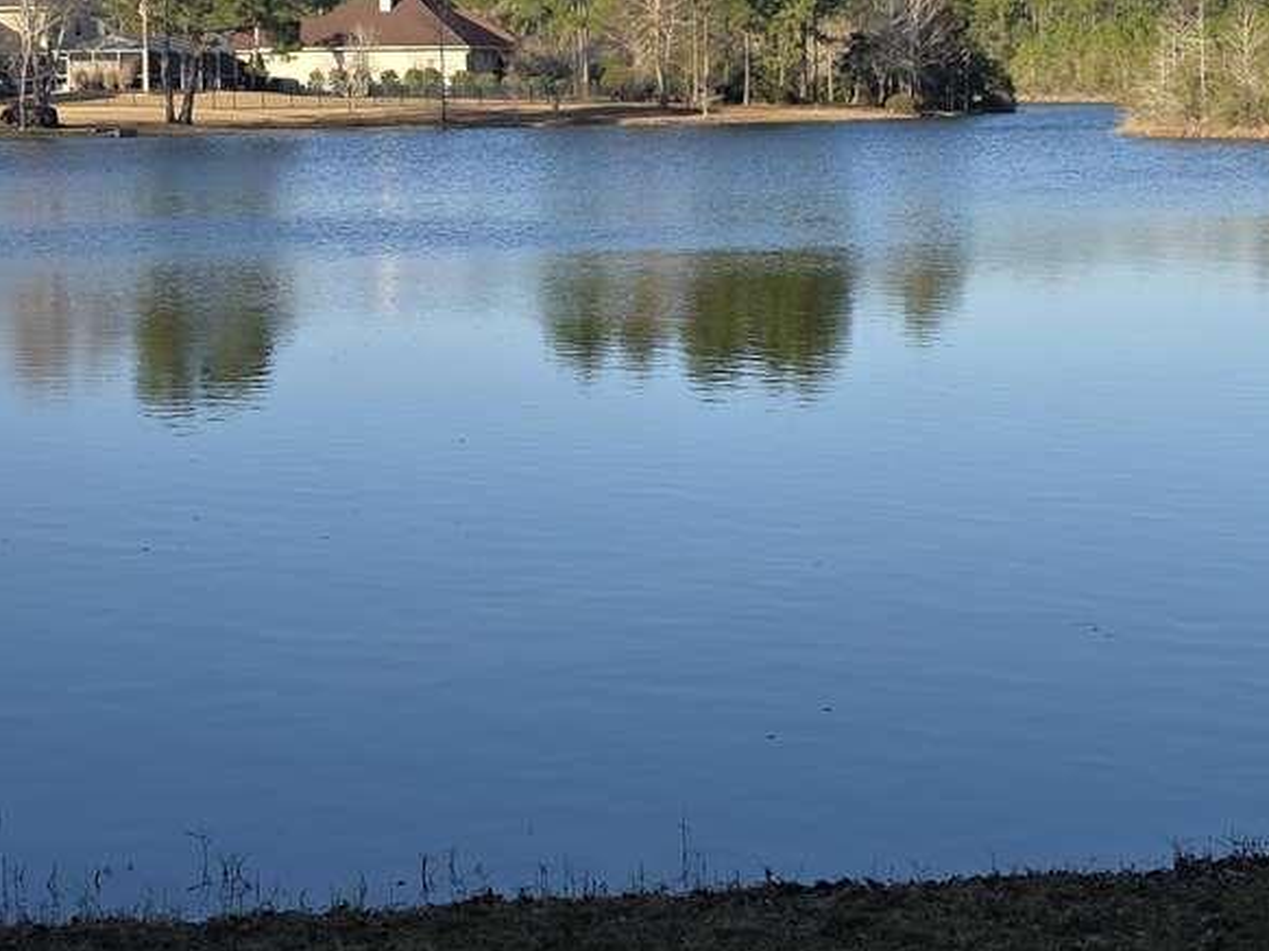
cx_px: 626
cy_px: 242
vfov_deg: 18.1
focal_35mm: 81
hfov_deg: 24.1
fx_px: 2968
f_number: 1.7
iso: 80
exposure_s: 1/3788
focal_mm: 6.3
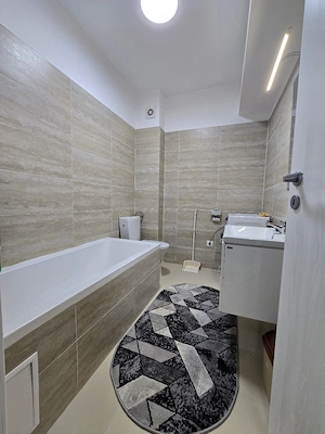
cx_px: 162
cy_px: 217
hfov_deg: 89.9
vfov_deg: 106.2
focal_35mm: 13
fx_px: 163
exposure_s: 1/50.3
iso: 80
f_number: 2.2
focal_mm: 2.2
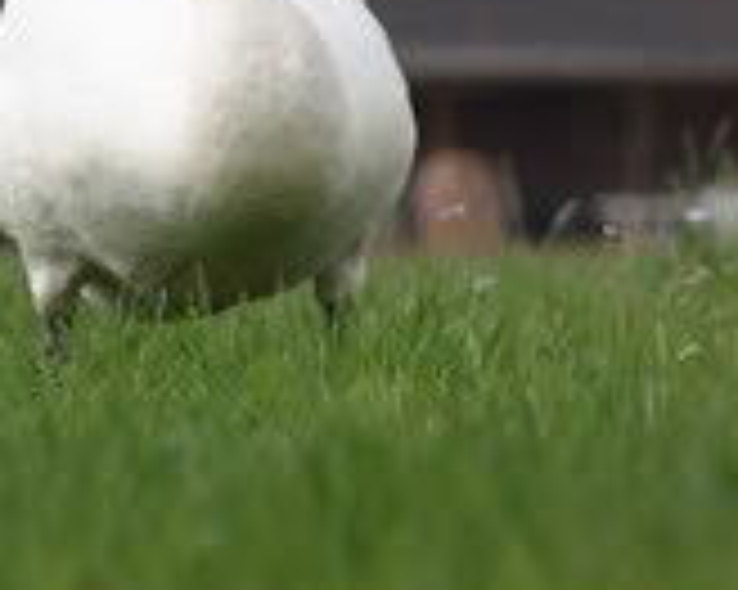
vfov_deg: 1.8
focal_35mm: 860
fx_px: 18773
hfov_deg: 2.3
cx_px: 544
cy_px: 2
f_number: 6.3
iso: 125
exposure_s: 1/320
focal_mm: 200
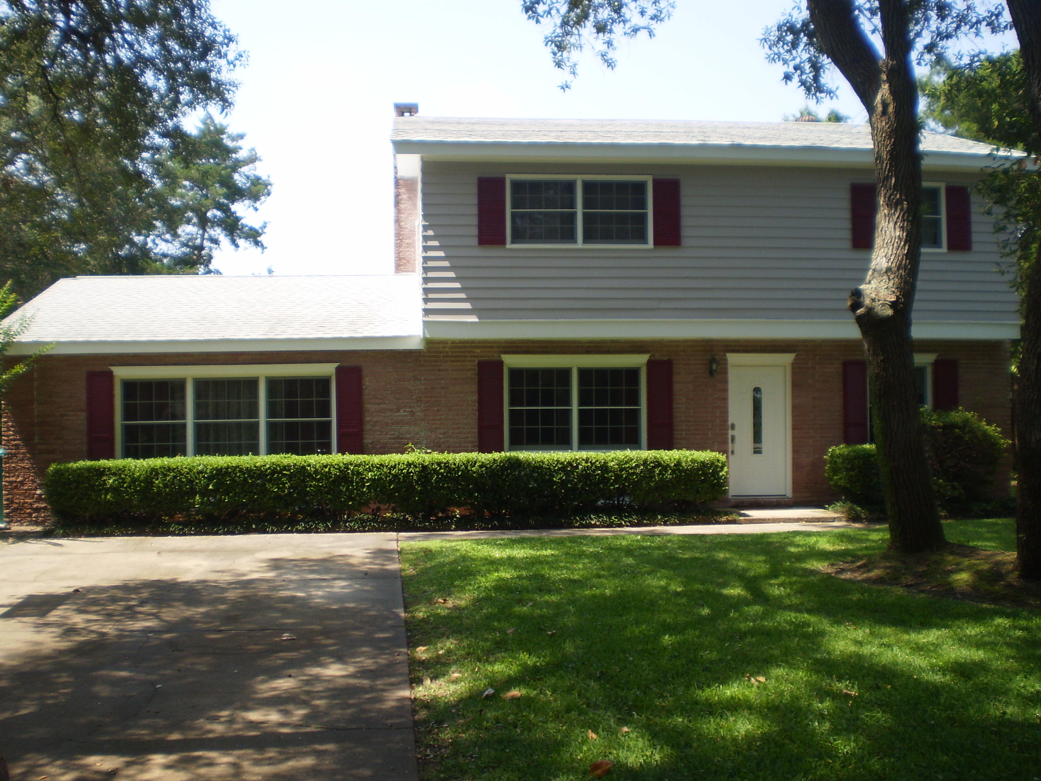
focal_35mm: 36
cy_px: 390
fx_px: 1083
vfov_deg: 39.7
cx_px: 520
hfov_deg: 51.4
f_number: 3.1
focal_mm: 6.3
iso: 64
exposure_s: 1/400
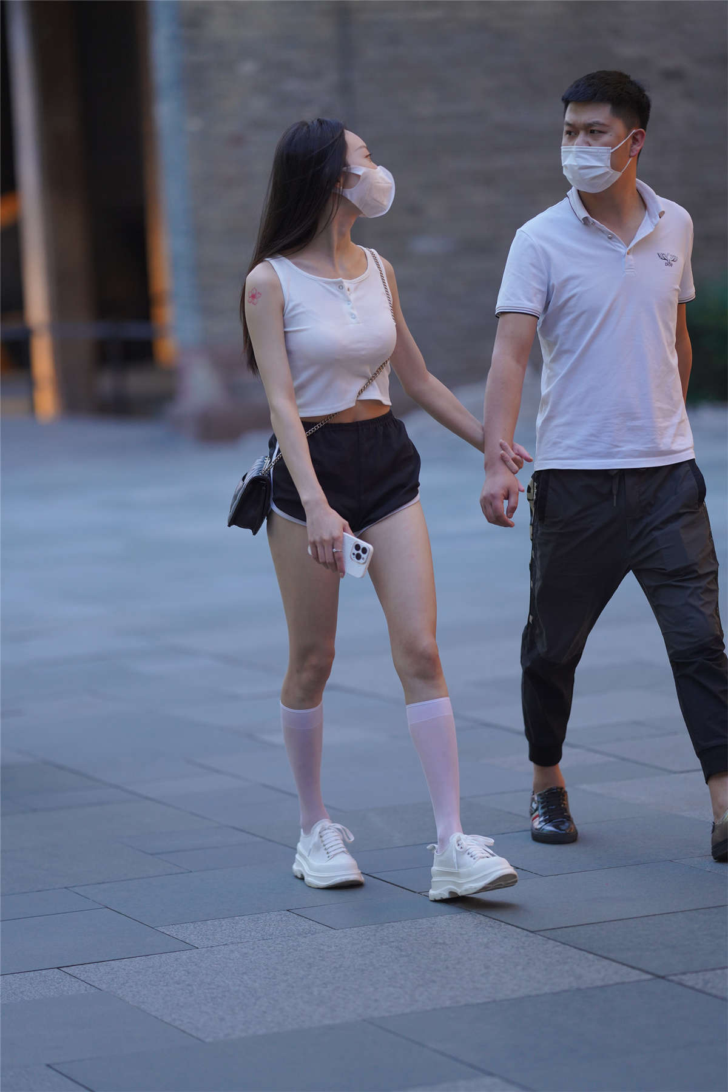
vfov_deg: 15.2
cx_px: 364
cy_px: 546
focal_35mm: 135
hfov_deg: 10.2
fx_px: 4095
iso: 800
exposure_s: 1/400
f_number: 1.8
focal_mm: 135
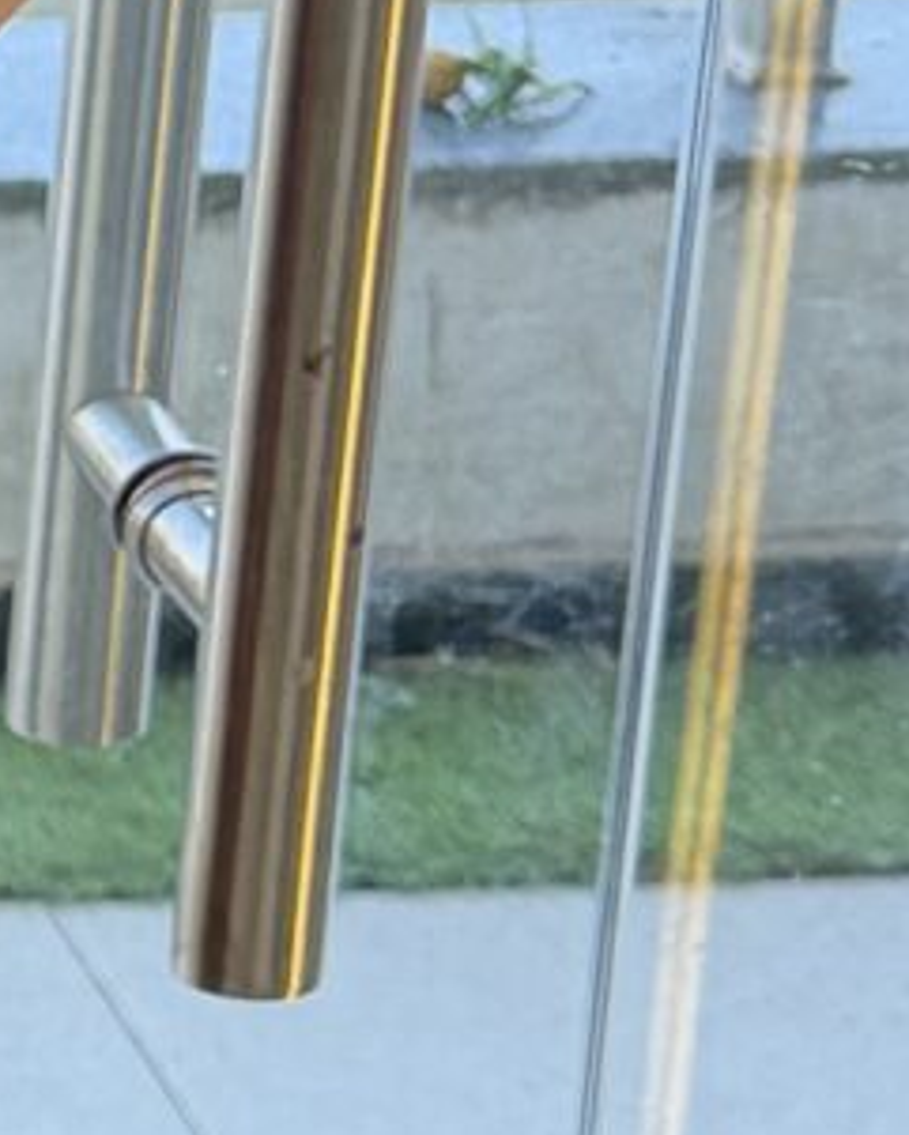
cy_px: 792
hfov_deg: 7.0
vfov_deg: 9.7
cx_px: -1739
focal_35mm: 199
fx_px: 6689
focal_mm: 6.76
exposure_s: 1/100
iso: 64
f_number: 1.78
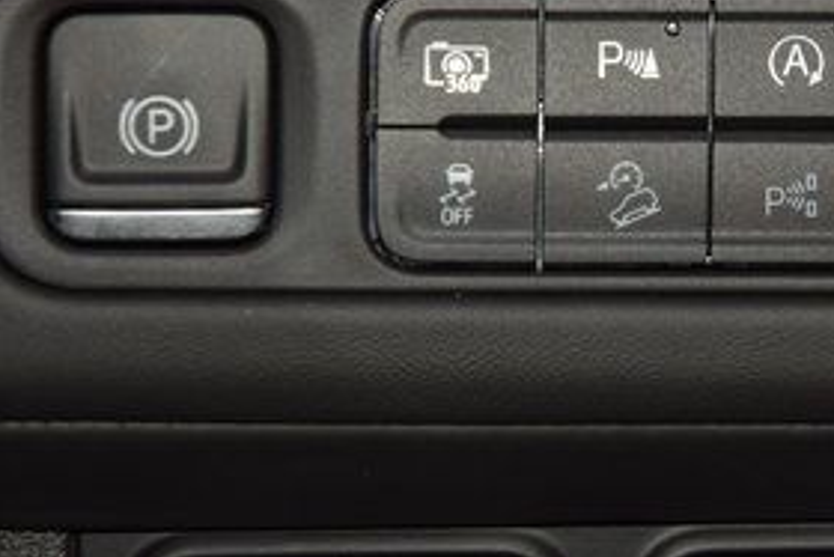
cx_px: 855
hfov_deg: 8.5
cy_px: 88
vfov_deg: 5.7
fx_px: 5563
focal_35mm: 240
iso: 100
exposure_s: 1/125
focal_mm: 70
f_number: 8
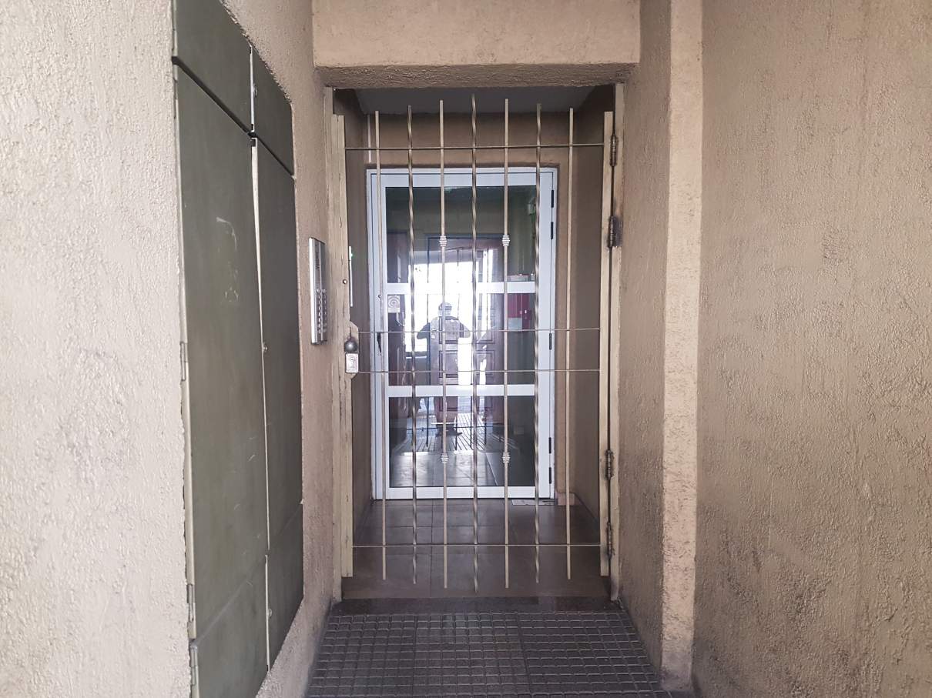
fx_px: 700
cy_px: 349
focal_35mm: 26
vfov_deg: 53.0
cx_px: 466
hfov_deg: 67.3
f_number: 1.7
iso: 160
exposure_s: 1/33
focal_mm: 4.2
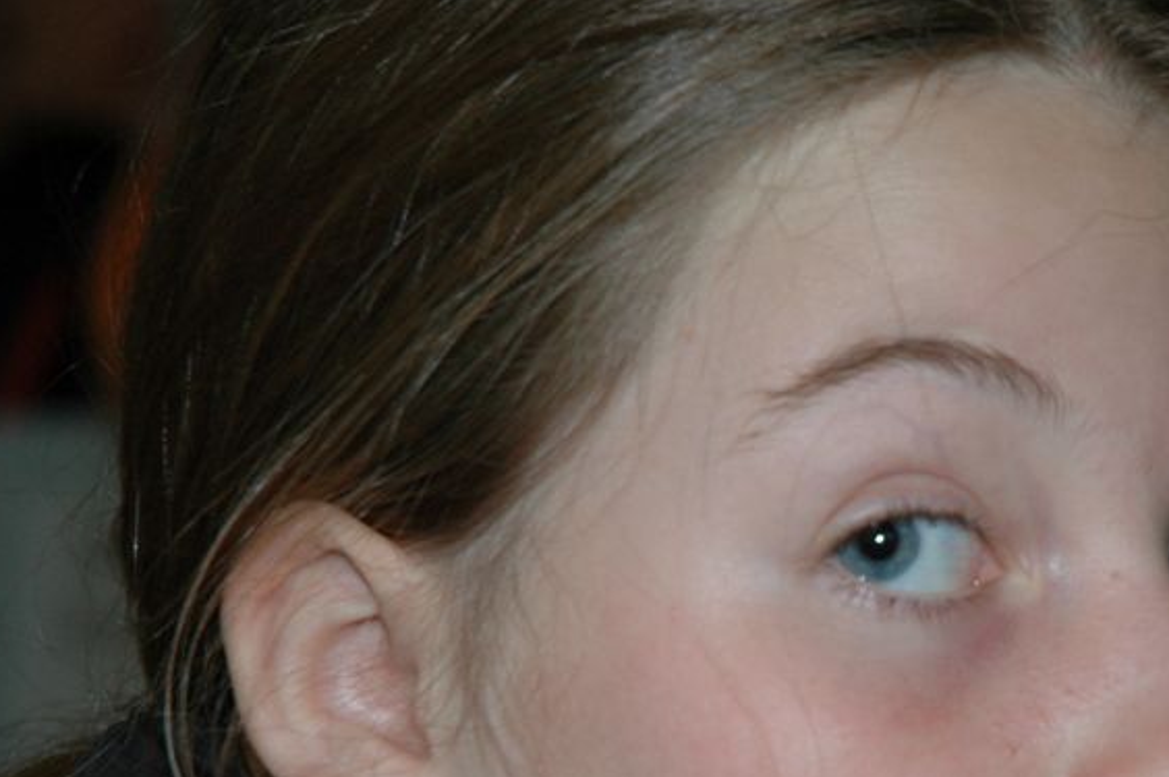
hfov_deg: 7.3
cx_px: 1202
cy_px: 731
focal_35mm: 280
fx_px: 9084
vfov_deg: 4.9
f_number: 4.5
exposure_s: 1/60
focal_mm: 70
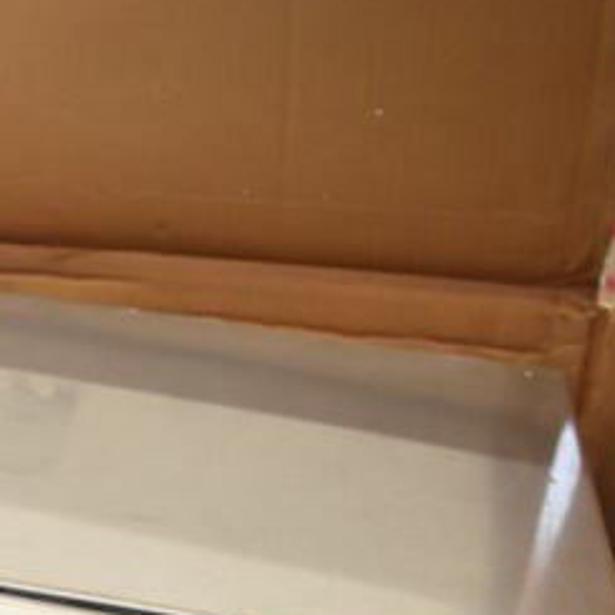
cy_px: 911
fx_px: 1729
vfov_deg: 18.1
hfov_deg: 19.2
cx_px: -98
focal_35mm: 86
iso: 1400
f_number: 3.5
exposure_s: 1/125
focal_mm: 18
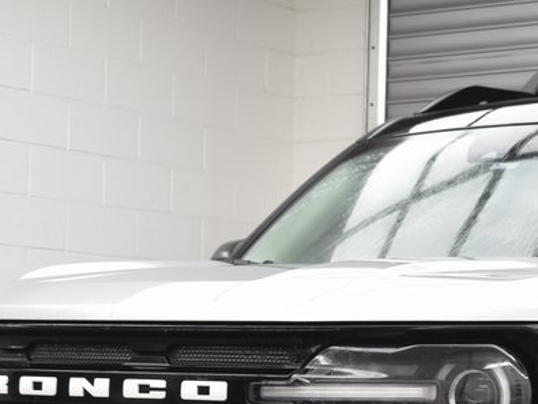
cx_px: 492
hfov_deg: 15.3
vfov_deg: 11.5
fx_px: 1976
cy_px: 460
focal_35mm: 127
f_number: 5
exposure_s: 1/100
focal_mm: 34
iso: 400
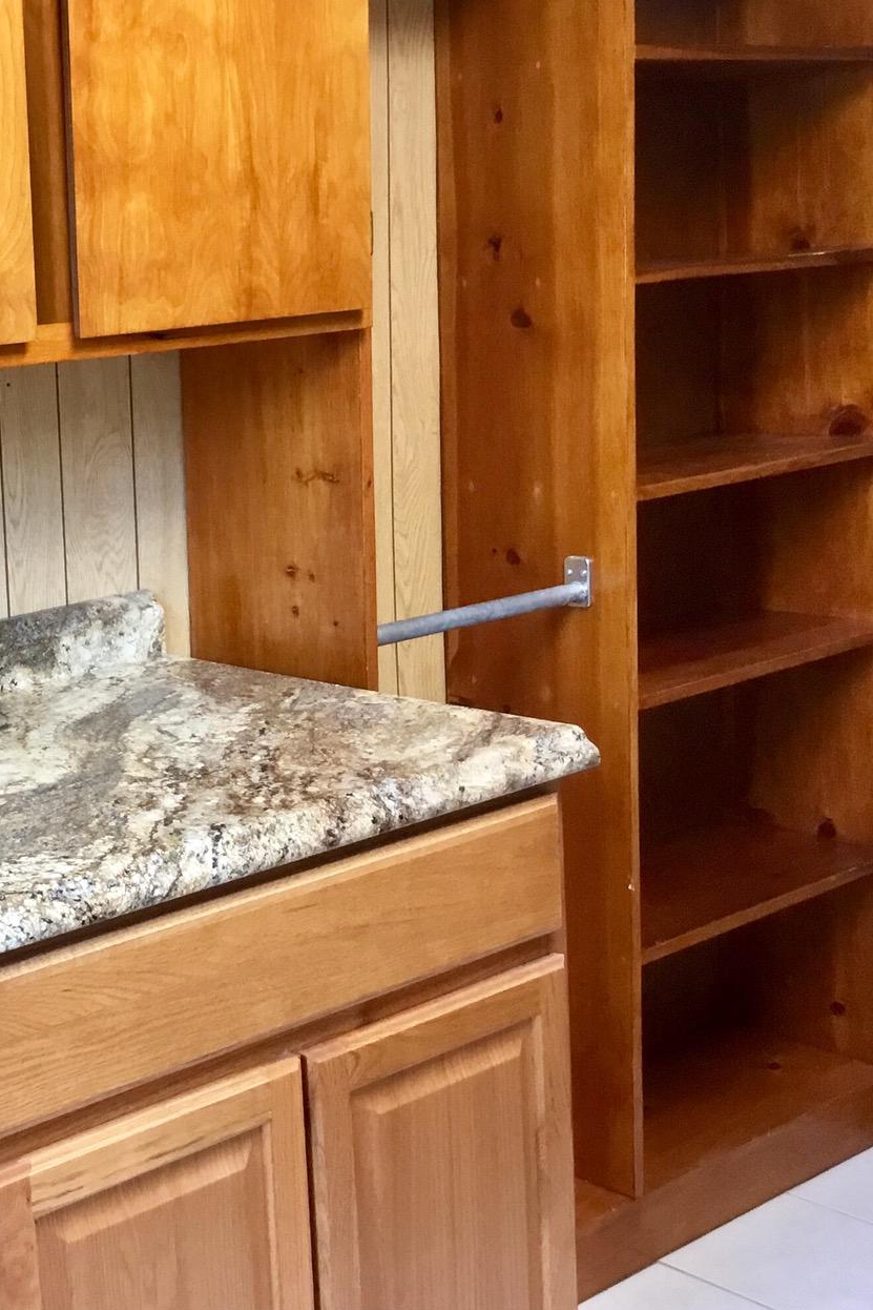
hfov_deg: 23.5
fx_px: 1927
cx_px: -152
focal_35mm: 53
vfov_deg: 37.5
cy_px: 580
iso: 80
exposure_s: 1/30
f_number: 2.4
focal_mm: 3.3
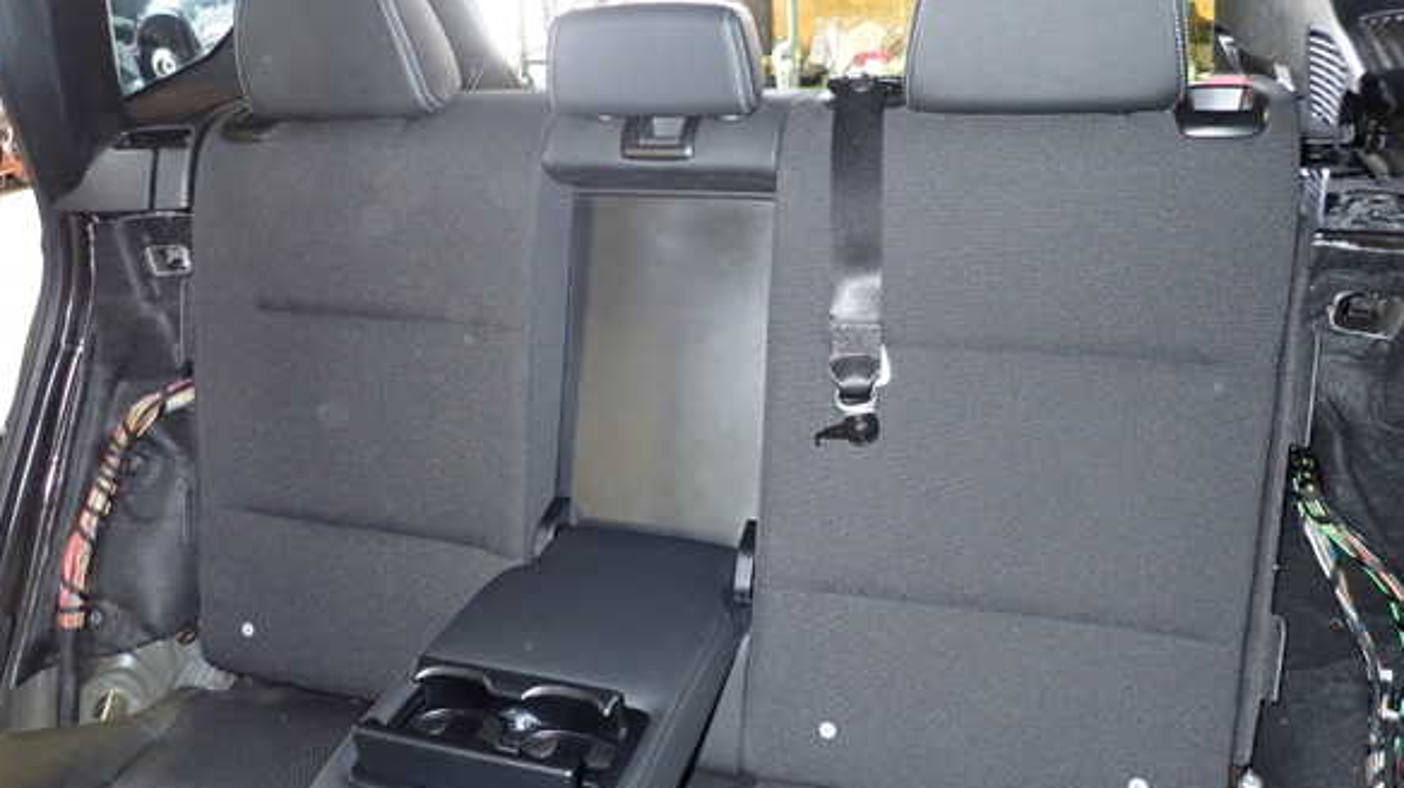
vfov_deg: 41.4
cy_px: 423
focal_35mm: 28
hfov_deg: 67.9
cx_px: 704
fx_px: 1042
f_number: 2
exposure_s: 1/30
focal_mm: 4.5
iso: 800
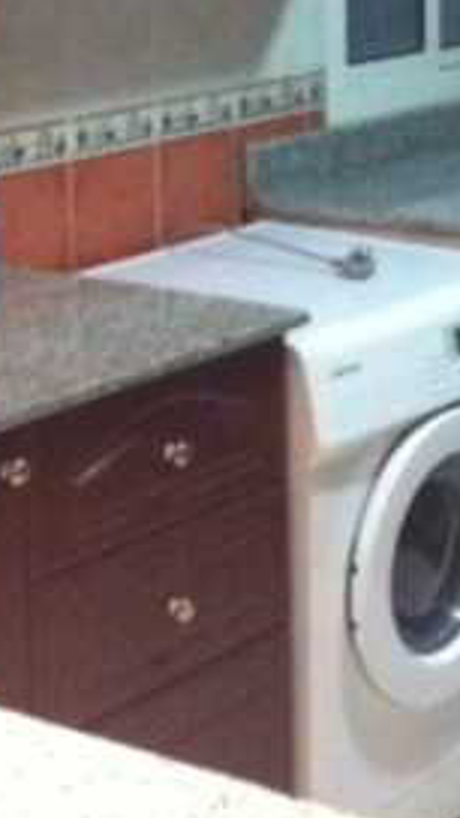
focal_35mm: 112
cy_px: 72
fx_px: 2429
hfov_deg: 10.7
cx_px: 439
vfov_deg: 18.8
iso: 640
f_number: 2.8
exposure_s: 1/17
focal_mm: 3.85
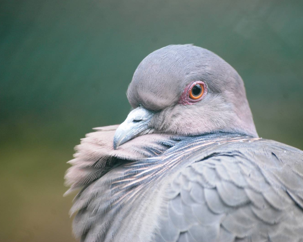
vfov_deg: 3.1
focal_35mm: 507
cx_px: 175
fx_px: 4548
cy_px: 121
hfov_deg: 3.8
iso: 400
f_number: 5.6
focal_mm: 300
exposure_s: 1/80
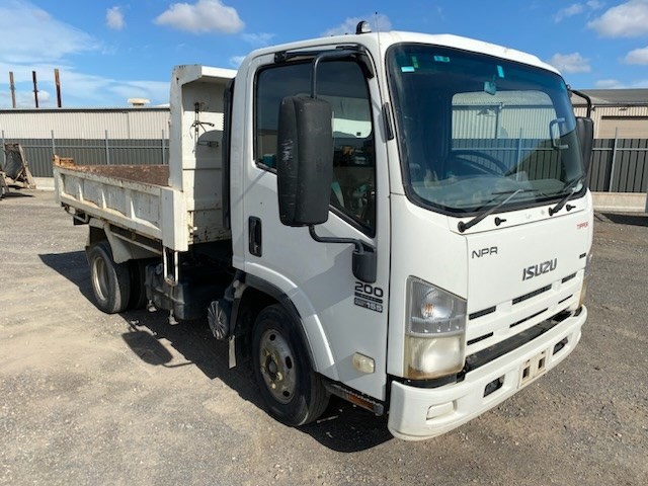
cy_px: 243
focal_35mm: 26
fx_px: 487
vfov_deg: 53.1
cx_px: 324
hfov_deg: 67.3
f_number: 1.8
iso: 32
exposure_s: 1/4808
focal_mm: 4.25
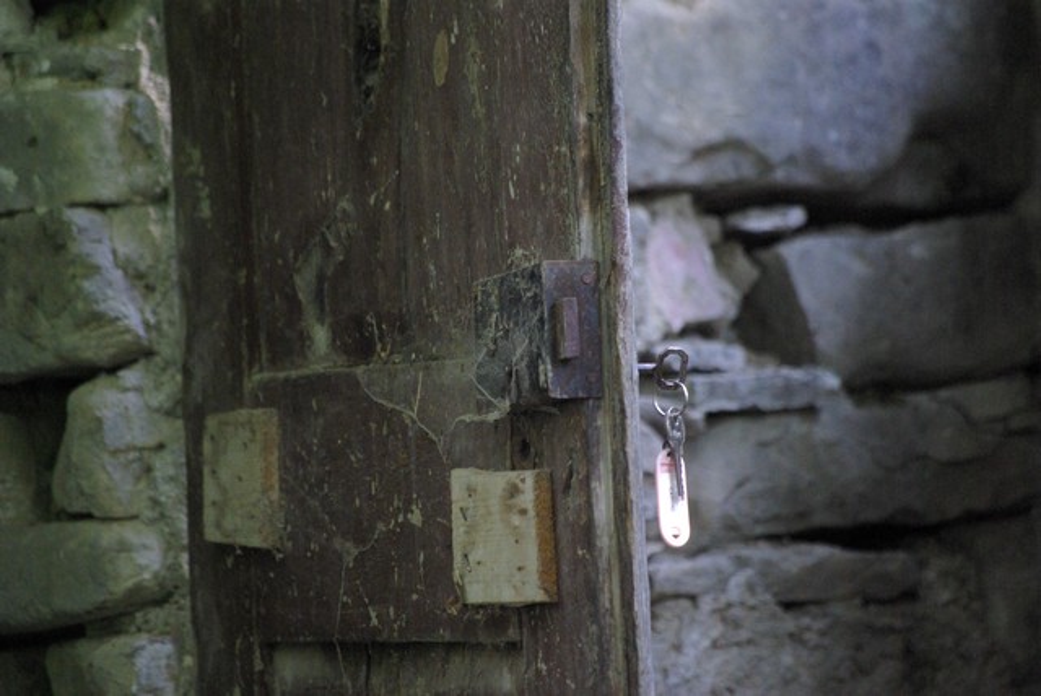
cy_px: 348
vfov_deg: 4.6
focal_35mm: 300
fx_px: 8683
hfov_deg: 6.9
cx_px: 520
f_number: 5.6
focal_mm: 200
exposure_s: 1/90
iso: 1600
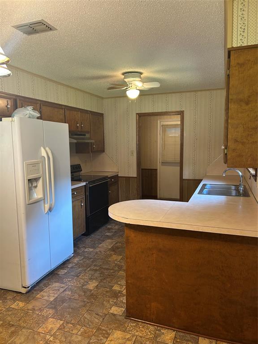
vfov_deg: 67.3
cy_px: 172
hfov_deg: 53.1
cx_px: 129
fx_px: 258
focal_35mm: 26
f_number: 1.5
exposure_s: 1/60
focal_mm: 5.7
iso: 100
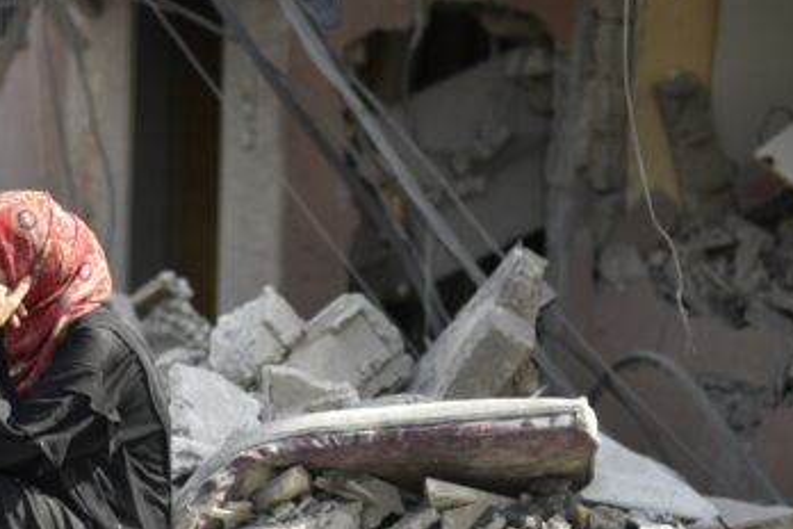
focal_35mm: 100
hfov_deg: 20.0
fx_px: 2203
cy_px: 369
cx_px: 82
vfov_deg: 13.7
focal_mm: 50
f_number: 1.4
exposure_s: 1/8000
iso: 320
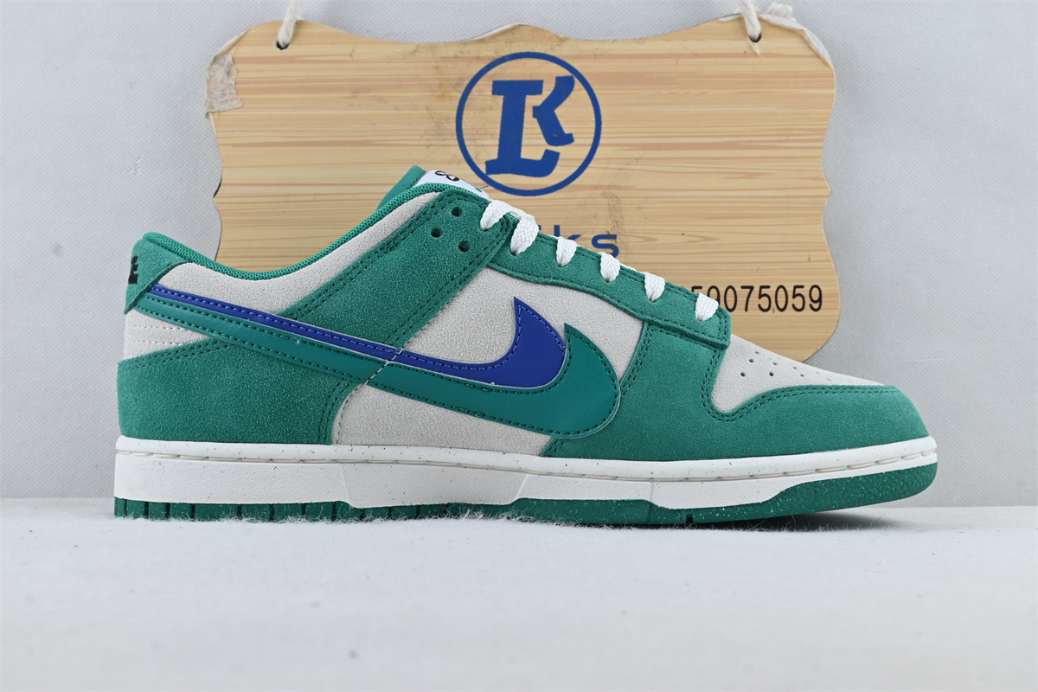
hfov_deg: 43.0
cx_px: 519
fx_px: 1319
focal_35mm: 46
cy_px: 346
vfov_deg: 29.4
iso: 100
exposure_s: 1/20
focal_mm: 30.5
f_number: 10
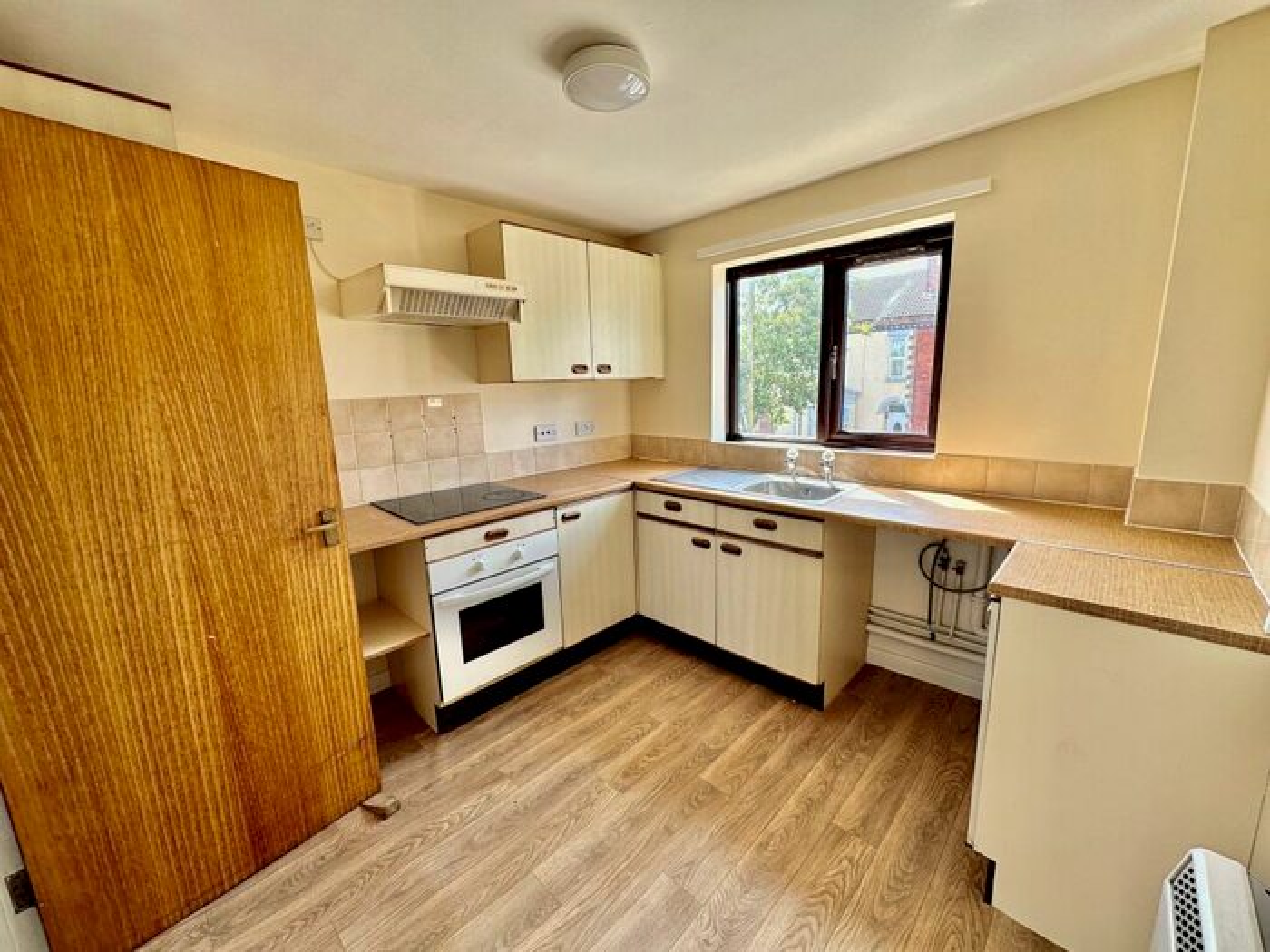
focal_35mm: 14
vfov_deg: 85.7
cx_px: 635
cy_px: 476
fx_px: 514
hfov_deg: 102.1
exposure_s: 1/99
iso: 40
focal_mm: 2.22
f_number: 2.2
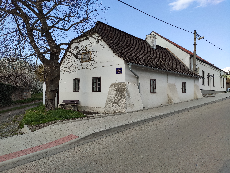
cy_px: 86
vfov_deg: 53.1
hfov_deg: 67.3
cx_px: 115
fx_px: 173
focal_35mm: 26
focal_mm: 4.77
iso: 112
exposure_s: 1/795
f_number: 1.75
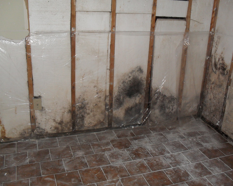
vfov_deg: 40.1
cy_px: 93
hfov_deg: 49.0
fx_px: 255
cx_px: 125
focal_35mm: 37
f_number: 3.2
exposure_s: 1/45
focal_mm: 6.3
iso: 200
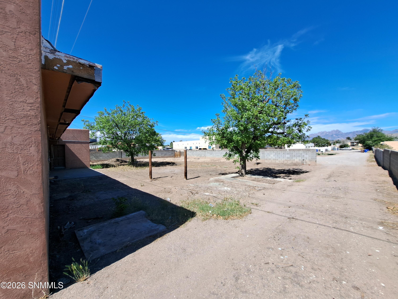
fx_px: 149
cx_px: 199
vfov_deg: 89.9
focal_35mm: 13
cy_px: 150
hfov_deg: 106.2
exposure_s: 1/1050
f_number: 2.2
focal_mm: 1.74
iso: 50
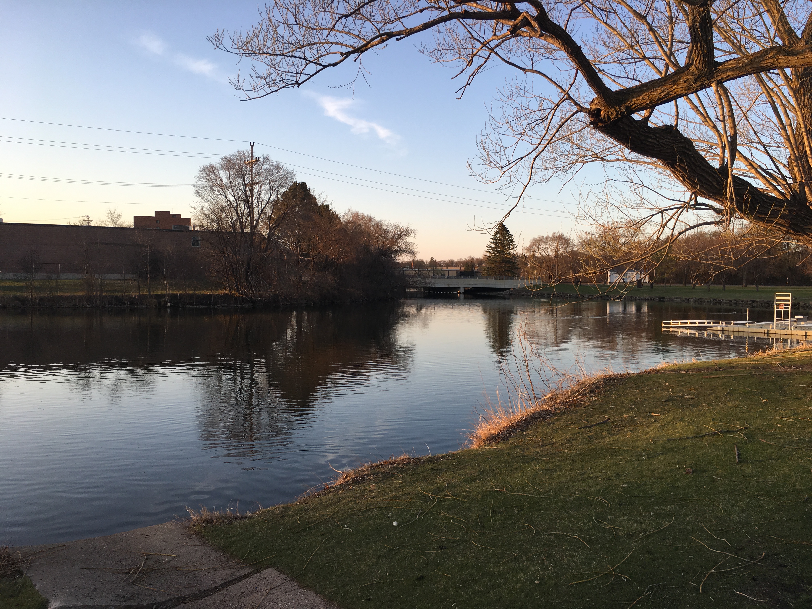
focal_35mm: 29
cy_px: 304
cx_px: 406
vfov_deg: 48.2
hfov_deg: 61.7
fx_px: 680
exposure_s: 1/361
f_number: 2.2
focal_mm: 4.15
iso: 25
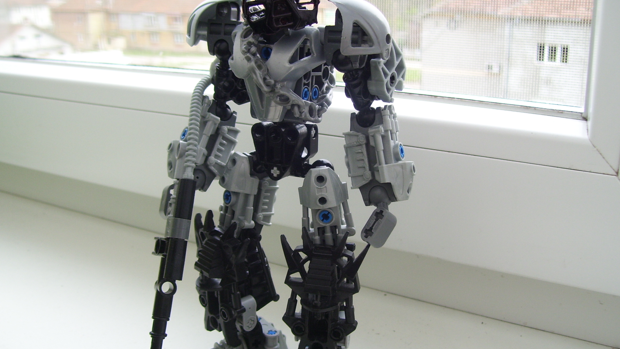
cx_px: 308
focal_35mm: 41
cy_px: 194
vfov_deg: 29.0
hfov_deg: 49.4
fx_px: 674
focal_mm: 6
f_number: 2.7
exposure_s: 1/90
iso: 80
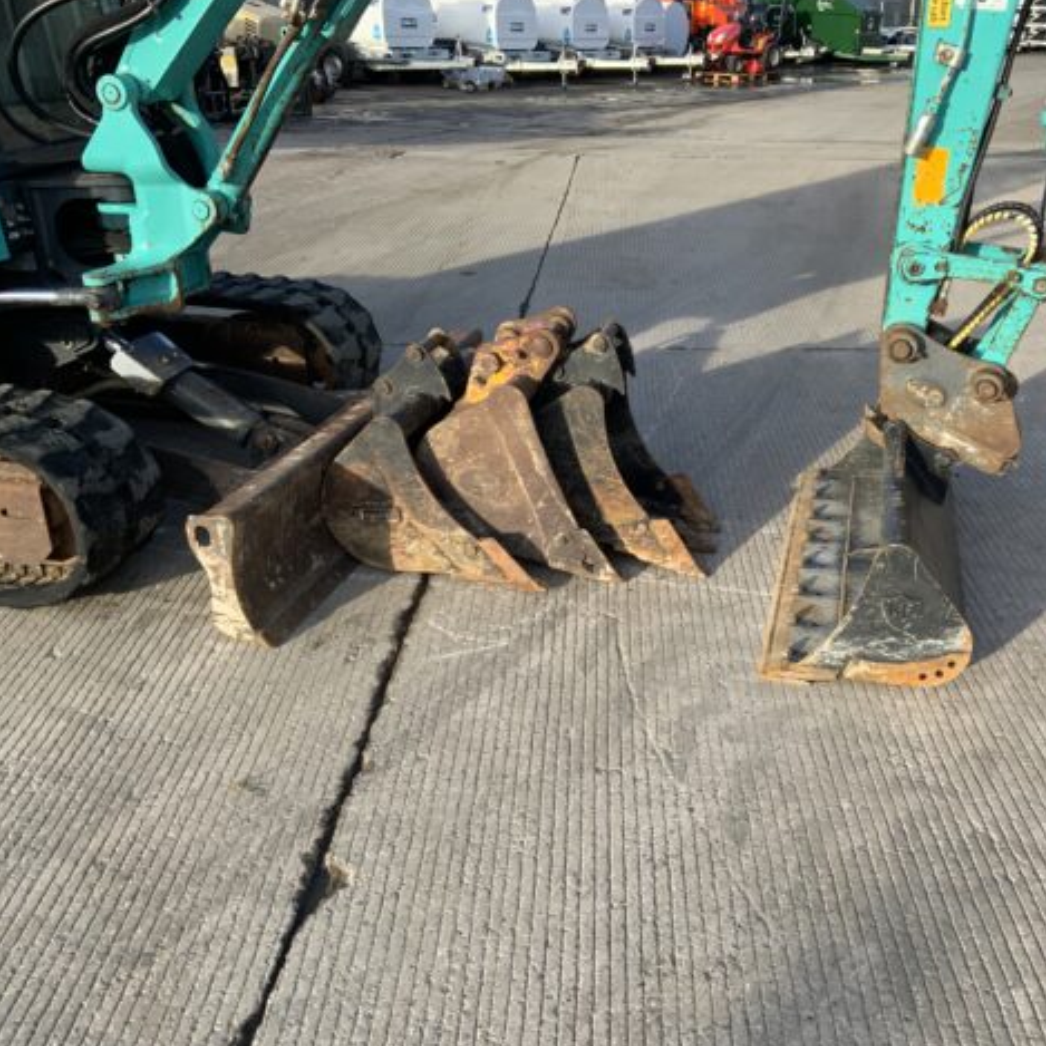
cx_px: 656
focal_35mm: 35
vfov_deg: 47.2
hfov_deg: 46.8
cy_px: 520
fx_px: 1197
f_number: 1.8
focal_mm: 3
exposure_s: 1/739
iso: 16
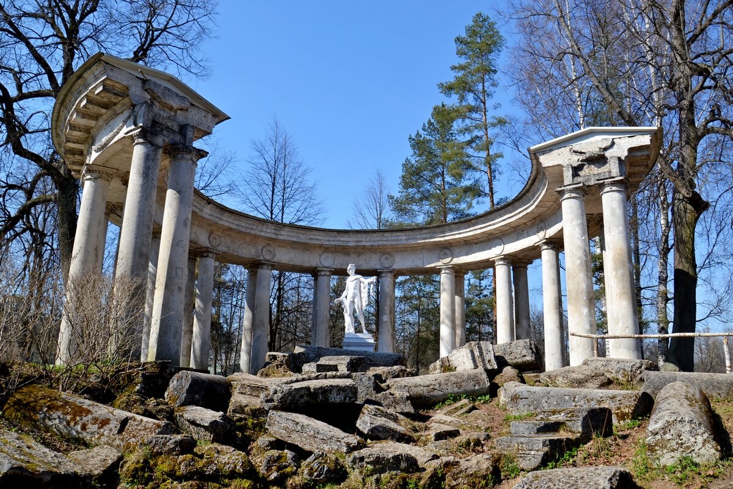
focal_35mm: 27
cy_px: 244
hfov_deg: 67.4
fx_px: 550
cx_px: 366
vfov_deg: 47.9
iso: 100
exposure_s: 1/250
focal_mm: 18
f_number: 7.1
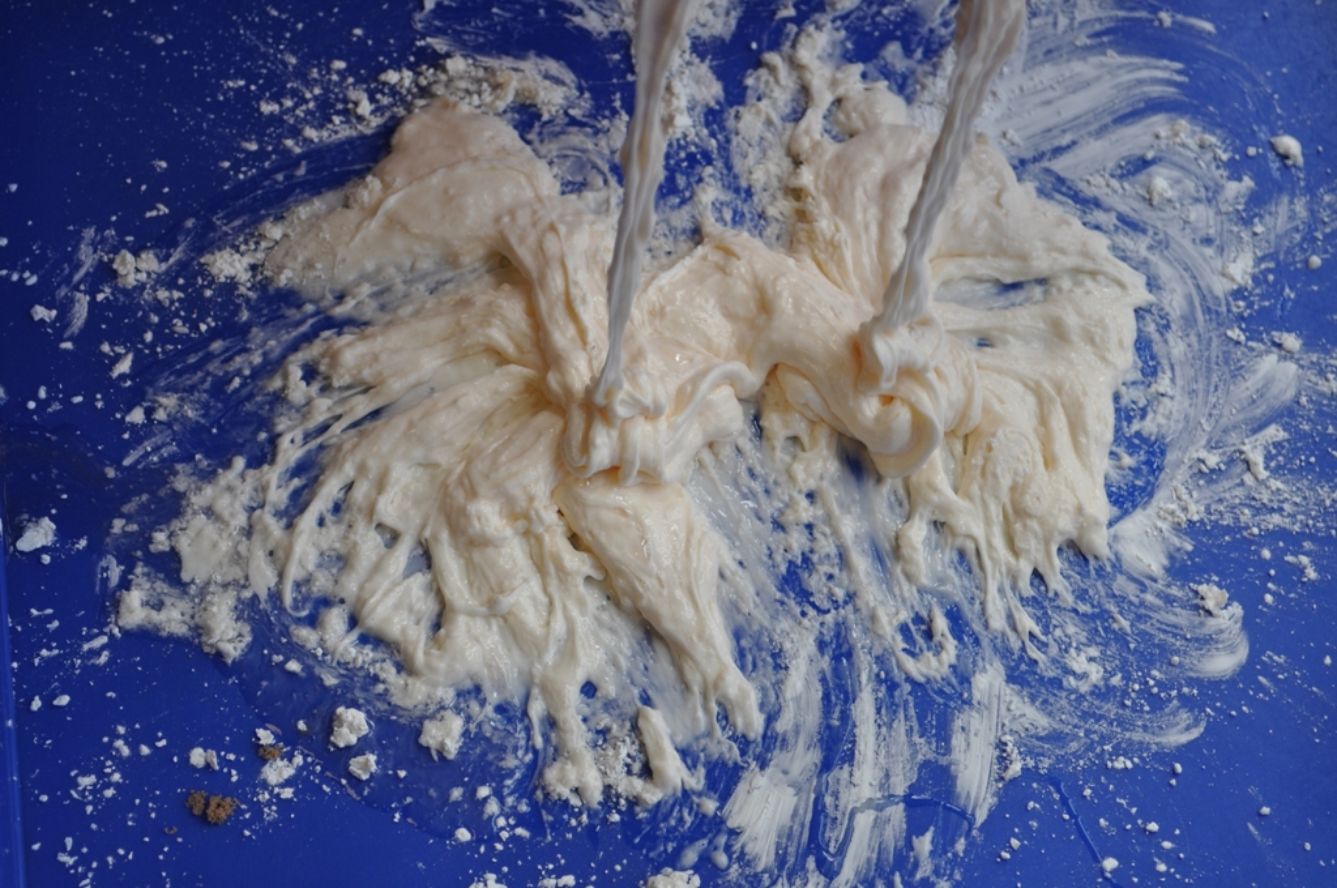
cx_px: 668
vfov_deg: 20.1
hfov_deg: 29.9
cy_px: 444
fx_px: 2504
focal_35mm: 68
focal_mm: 45
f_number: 5.6
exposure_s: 1/125
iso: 250
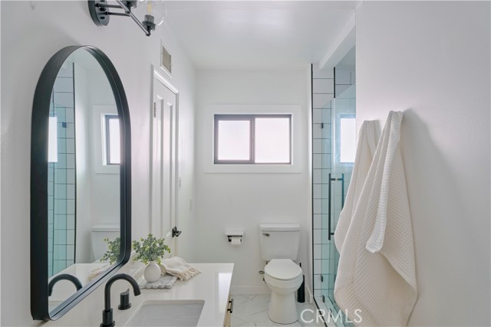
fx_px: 291
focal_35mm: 21
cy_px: 164
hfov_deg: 80.4
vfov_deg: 58.8
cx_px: 246
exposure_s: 1/10
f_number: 11
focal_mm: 21.3
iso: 100
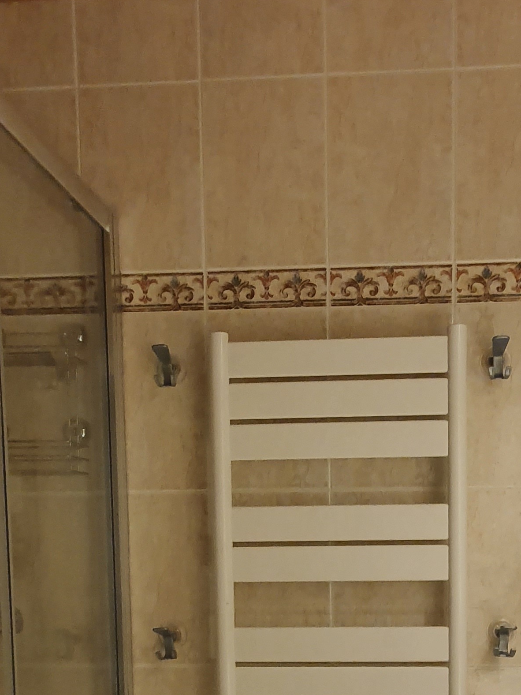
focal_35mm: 38
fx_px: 763
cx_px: 324
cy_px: 587
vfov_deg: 45.6
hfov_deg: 37.5
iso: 160
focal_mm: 1.8
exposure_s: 1/50
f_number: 2.2
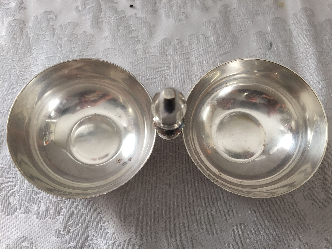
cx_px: 166
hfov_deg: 61.7
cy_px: 124
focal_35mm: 29
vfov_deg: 48.2
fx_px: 278
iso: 40
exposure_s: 1/50
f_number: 2.2
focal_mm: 4.15
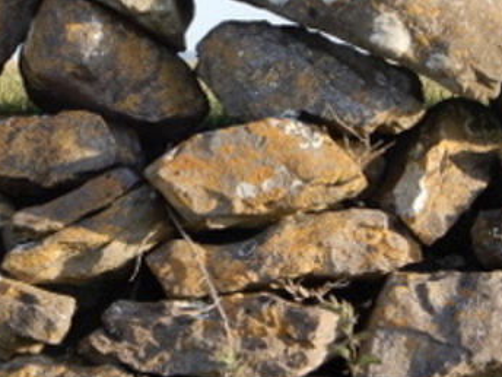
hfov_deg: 8.6
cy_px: 80
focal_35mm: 229
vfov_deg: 6.5
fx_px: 3321
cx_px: 104
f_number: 4.5
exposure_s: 1/125
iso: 80
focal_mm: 13.7
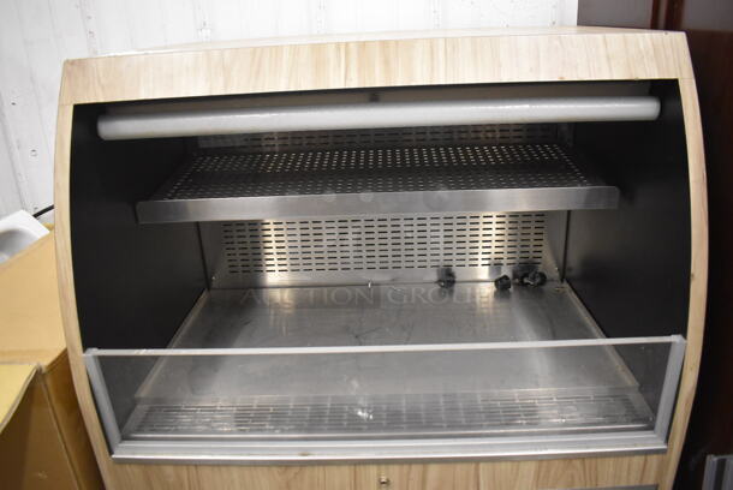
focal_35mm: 27
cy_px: 245
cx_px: 366
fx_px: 550
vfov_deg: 48.0
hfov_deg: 67.3
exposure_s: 1/125
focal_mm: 18
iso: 3200
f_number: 3.5
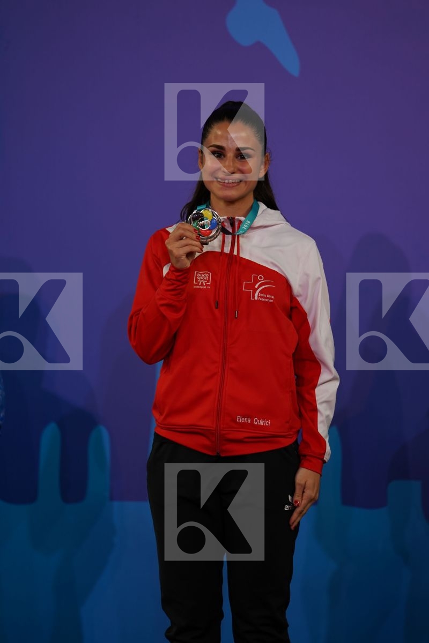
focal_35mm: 200
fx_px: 3575
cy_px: 322
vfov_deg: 10.3
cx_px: 214
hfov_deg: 6.9
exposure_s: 1/250
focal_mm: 200
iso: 250
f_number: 2.8
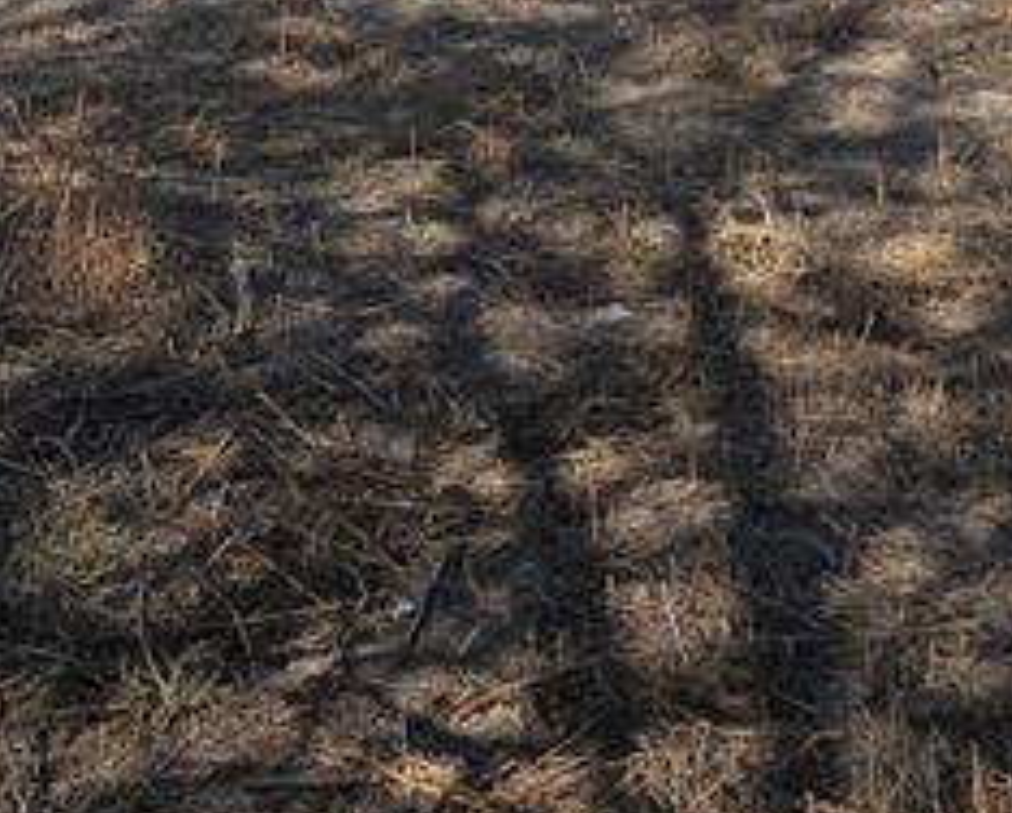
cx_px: 333
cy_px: -305
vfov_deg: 14.9
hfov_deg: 19.5
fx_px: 2940
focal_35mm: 98
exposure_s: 1/628
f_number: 1.7
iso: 12
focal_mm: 6.3
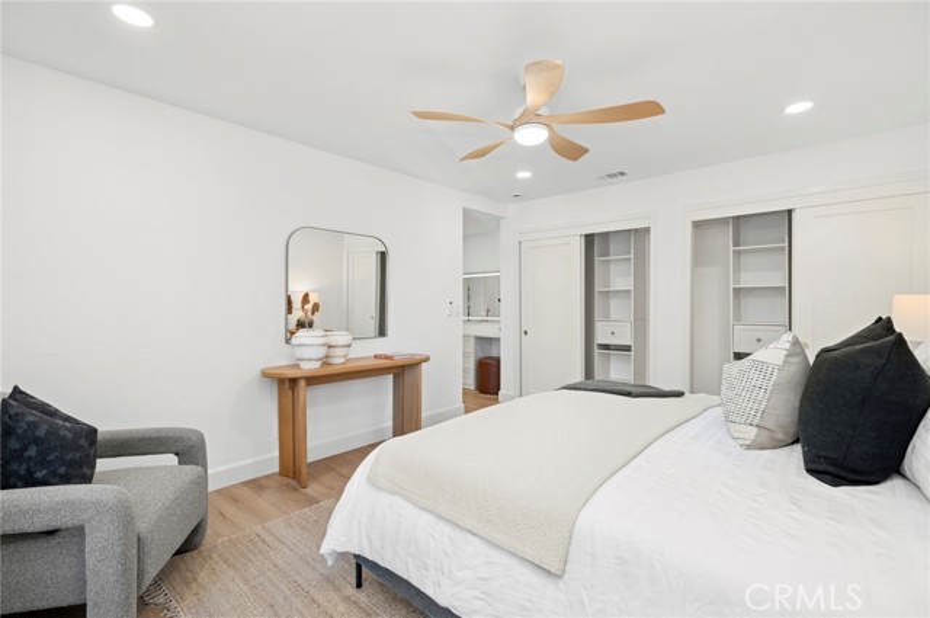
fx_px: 413
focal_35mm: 16
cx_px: 465
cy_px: 309
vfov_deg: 73.6
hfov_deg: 96.8
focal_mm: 16
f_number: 8
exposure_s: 1/2.5
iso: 125
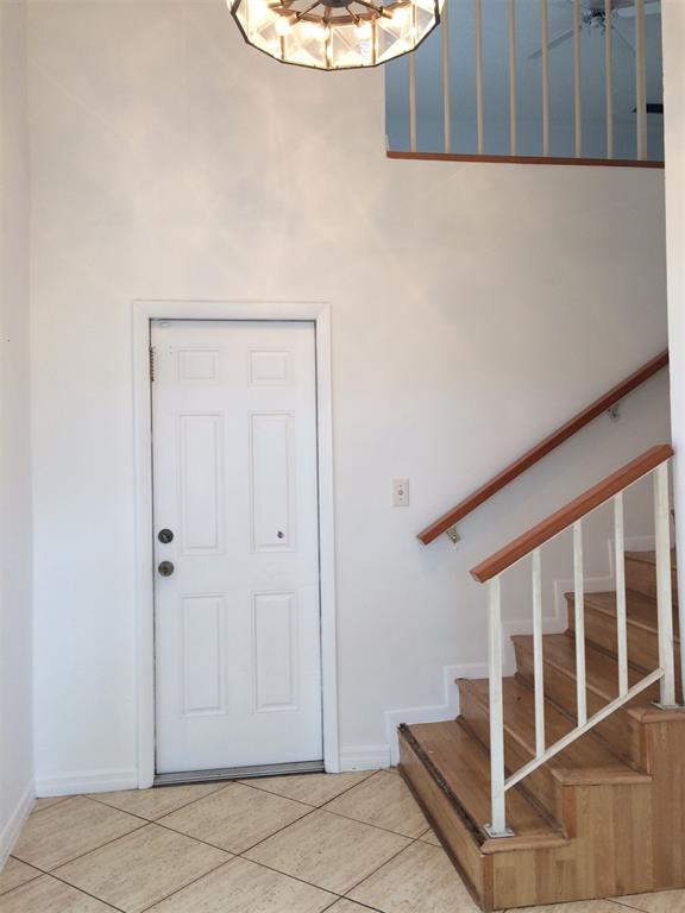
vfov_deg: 61.7
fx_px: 765
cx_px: 342
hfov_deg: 48.2
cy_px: 456
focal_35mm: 29
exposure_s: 1/60
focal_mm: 4.15
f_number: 2.2
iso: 40
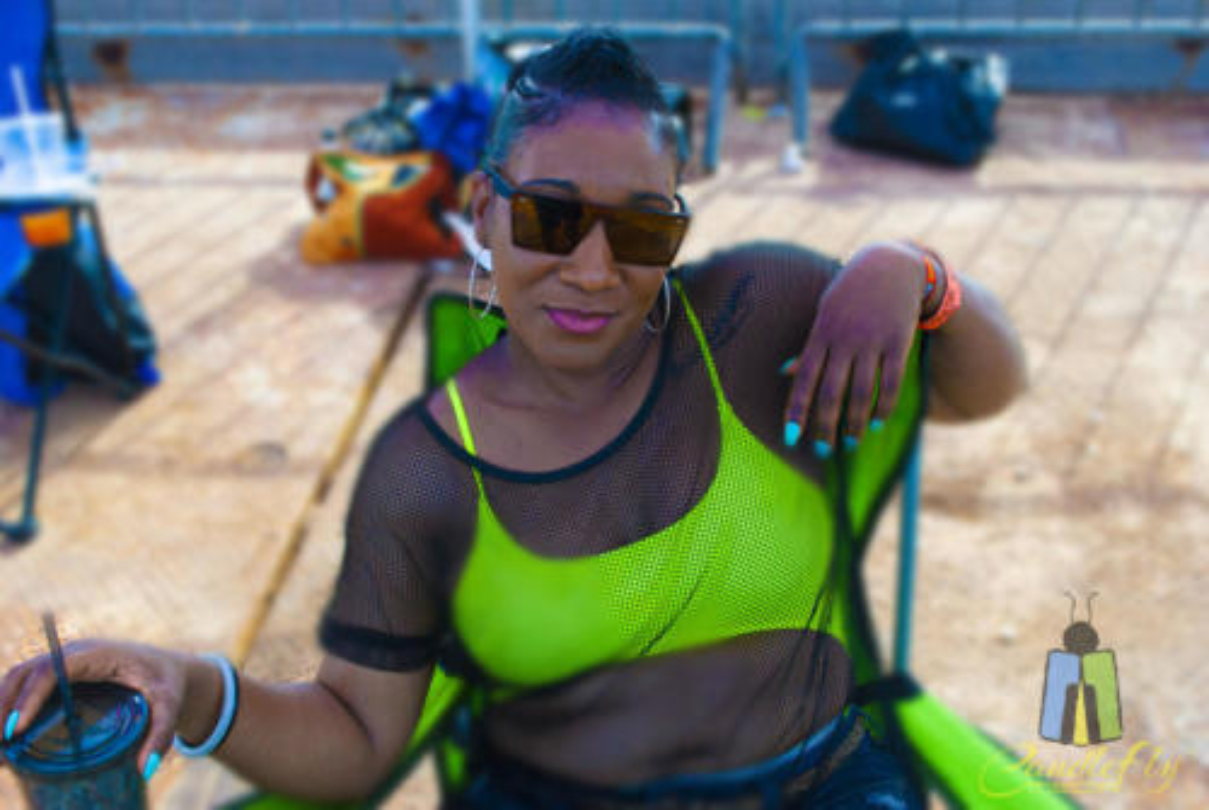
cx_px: 604
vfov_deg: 30.0
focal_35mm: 45
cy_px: 405
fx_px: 1513
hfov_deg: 43.5
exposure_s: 1/200
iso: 100
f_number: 7.1
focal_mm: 30
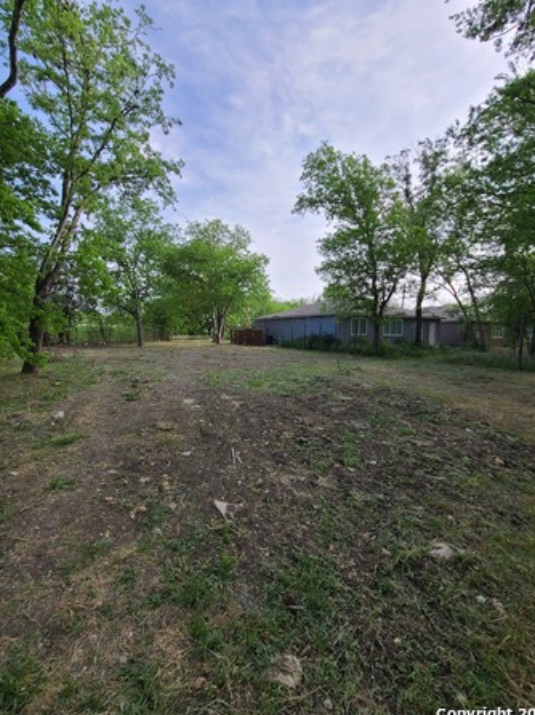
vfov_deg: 102.1
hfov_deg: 85.6
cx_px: 272
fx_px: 289
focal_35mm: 14
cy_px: 356
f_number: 2.2
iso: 64
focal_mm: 2.2
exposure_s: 1/859
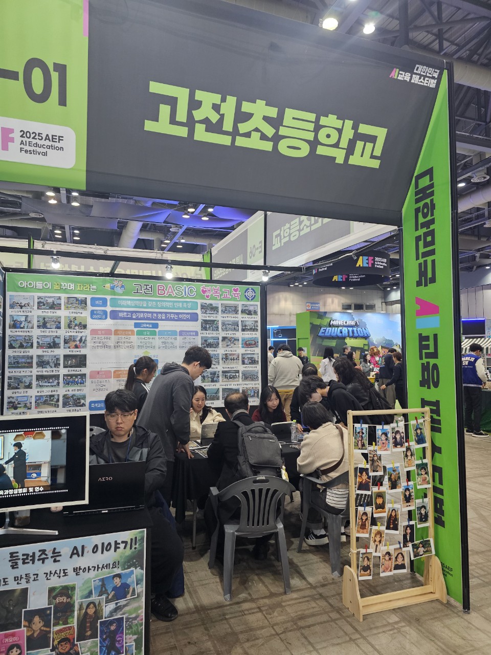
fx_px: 435
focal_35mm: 23
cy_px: 328
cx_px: 246
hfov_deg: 58.9
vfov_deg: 73.9
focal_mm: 6.3
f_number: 1.7
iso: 320
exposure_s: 1/120
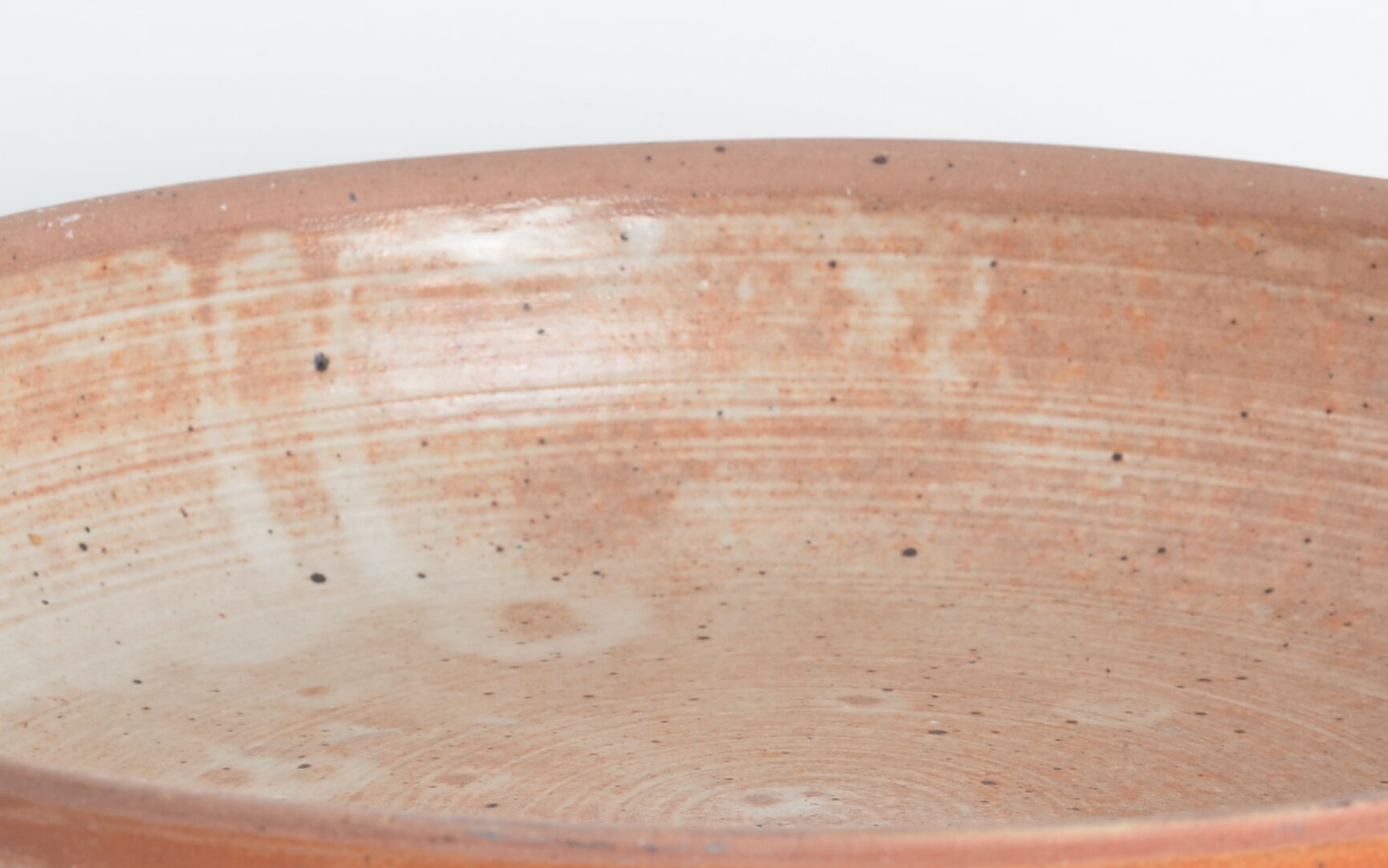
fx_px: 6129
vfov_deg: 8.1
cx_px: 850
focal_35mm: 162
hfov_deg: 12.9
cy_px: 537
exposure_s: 1/125
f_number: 11
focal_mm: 50
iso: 100
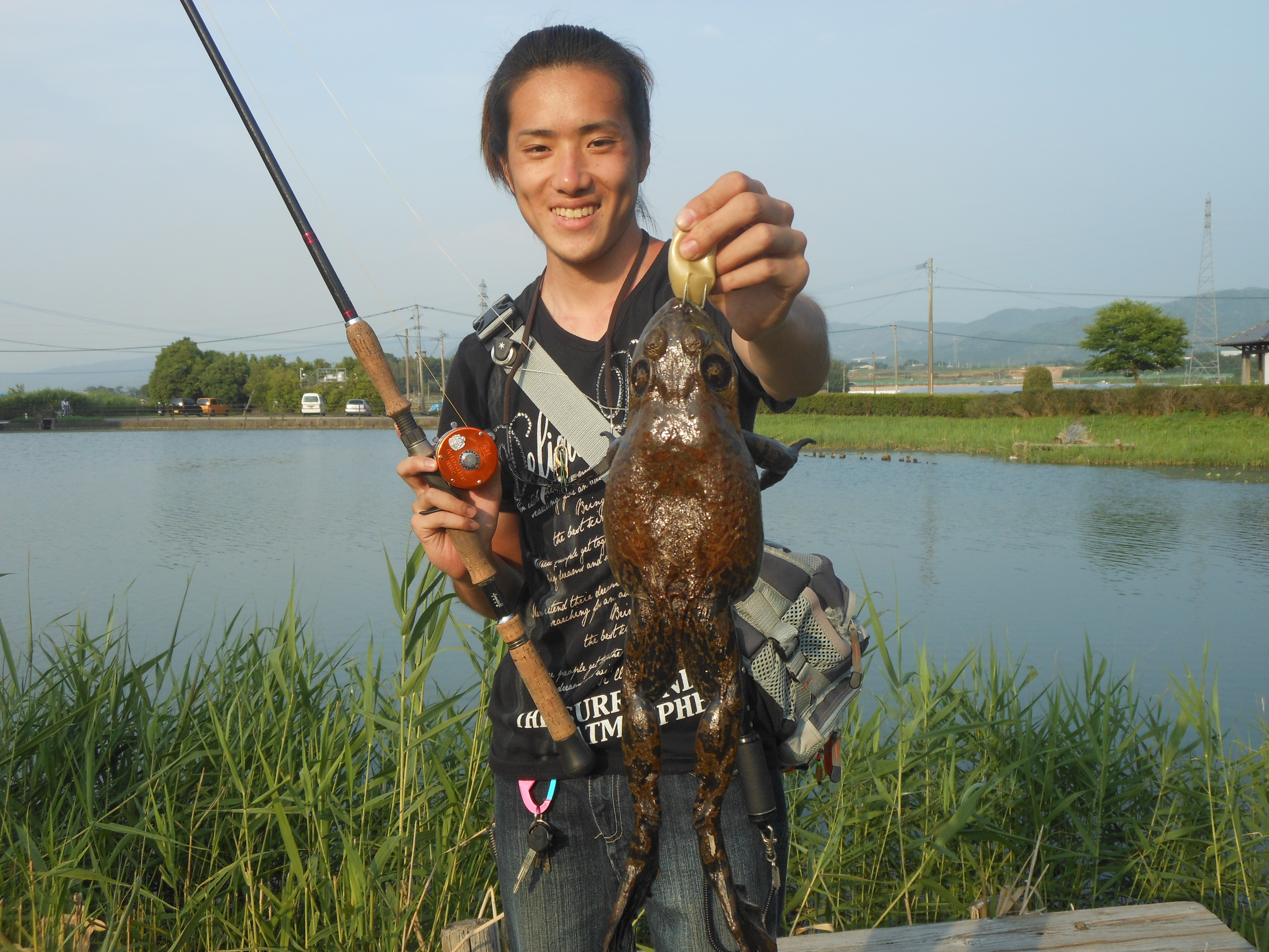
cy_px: 476
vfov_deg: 37.7
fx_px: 1393
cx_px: 634
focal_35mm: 38
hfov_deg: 49.0
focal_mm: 6.8
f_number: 3.6
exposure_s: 1/400
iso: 80
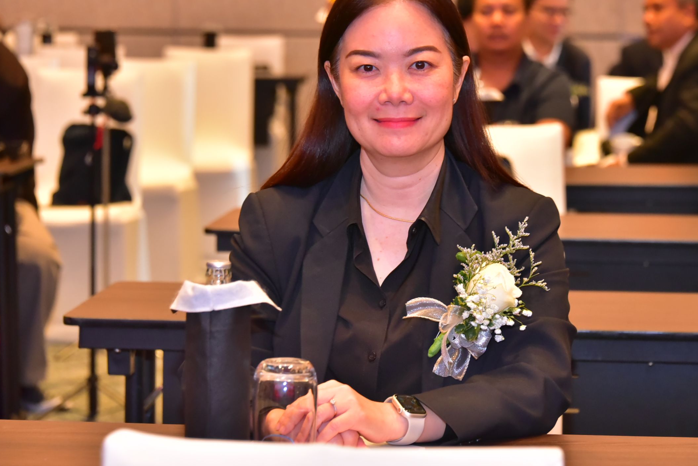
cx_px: 402
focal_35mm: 137
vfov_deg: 10.0
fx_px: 2657
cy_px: 199
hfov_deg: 15.0
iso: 5000
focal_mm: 116
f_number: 6.3
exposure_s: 1/125
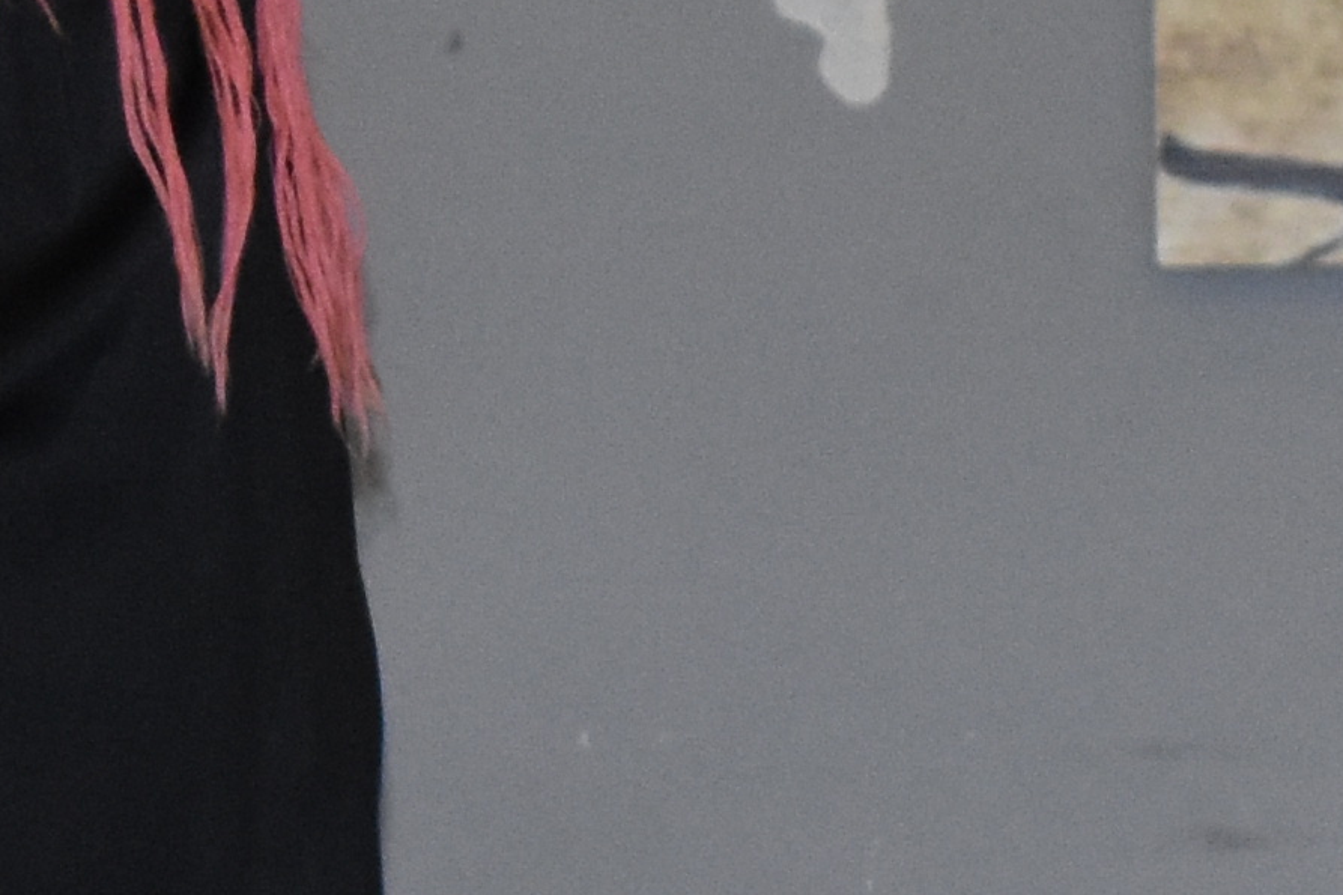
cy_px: -812
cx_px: 1107
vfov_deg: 2.5
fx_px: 20676
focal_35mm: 554
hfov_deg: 3.7
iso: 1600
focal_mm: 55
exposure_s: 1/100
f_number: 5.6
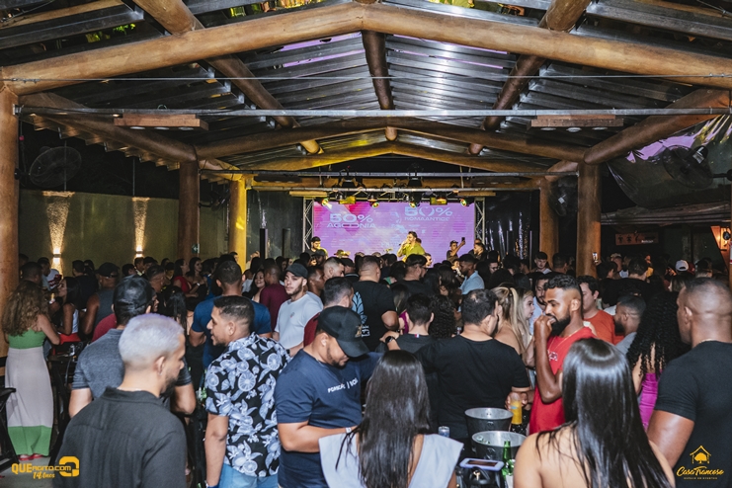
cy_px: 244
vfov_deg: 36.9
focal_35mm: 36
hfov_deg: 53.1
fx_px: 732
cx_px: 366
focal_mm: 24
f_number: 3.5
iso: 2500
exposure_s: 1/125
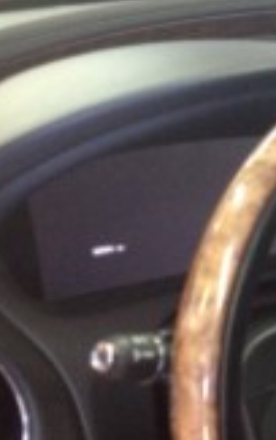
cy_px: 292
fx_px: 1094
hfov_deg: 13.2
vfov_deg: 22.7
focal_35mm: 91
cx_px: 465
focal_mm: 4.28
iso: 400
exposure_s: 1/17
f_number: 2.4
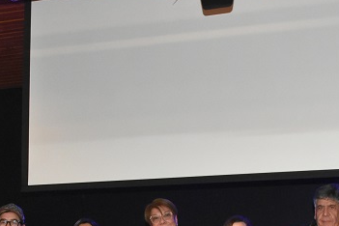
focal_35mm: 98
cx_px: 201
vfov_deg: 13.5
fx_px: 927
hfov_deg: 20.7
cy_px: 280
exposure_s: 1/60
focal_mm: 23
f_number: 7.1
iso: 3200
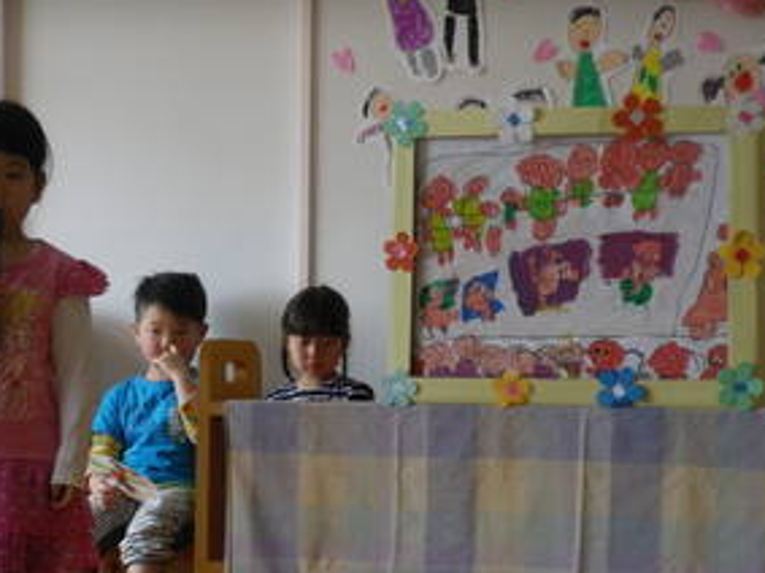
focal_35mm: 141
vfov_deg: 10.5
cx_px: 327
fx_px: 3115
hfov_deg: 14.0
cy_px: 324
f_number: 5.3
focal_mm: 20.56
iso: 200
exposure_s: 1/100
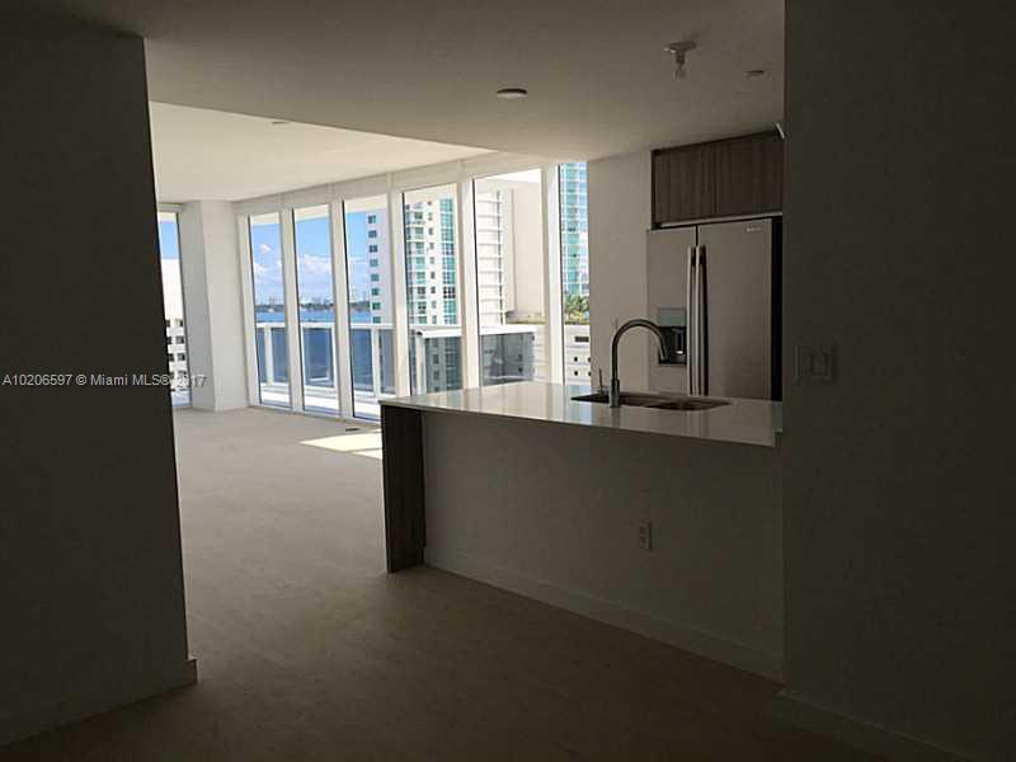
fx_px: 851
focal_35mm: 29
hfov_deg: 61.7
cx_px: 508
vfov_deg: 48.2
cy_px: 381
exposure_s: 1/471
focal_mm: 4.15
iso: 32
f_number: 2.2
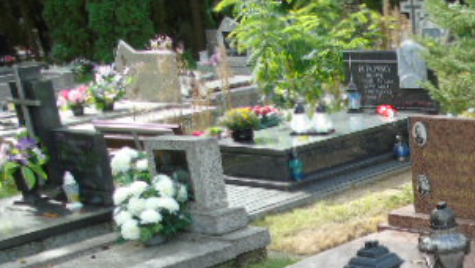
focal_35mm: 67
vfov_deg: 16.9
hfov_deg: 29.3
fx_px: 844
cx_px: 481
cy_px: 353
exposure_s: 1/125
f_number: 3.6
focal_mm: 5.2
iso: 80
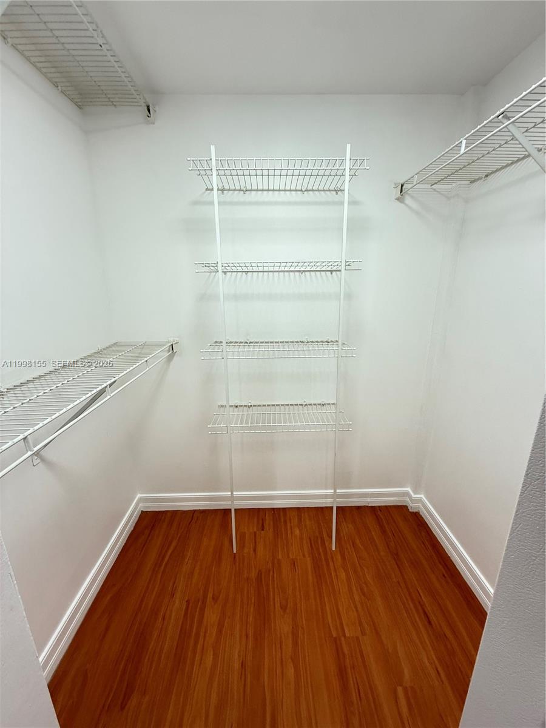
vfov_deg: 102.1
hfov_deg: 85.7
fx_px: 294
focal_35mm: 14
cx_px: 273
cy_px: 364
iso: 125
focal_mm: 2.22
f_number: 2.2
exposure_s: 1/99
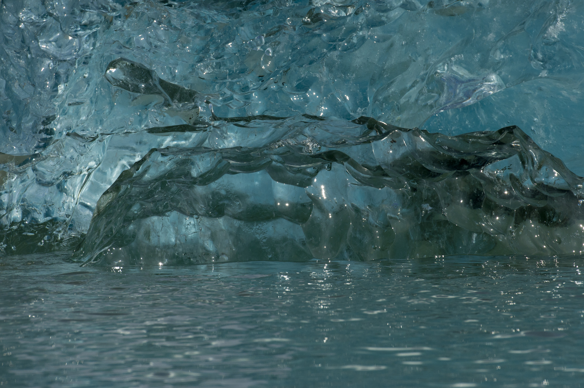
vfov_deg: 4.6
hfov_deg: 6.9
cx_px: 292
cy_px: 194
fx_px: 4861
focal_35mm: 300
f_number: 6.3
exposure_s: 1/1250
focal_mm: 200
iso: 400
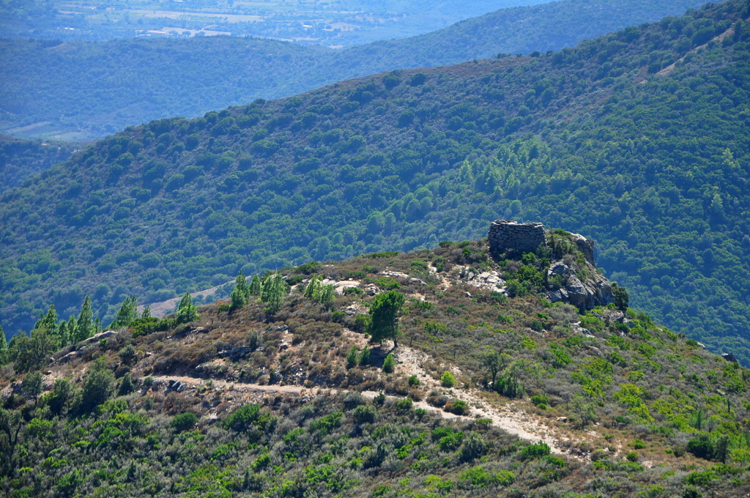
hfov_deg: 13.1
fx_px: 3277
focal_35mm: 158
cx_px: 375
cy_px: 249
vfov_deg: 8.7
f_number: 7.1
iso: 400
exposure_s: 1/640
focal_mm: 105
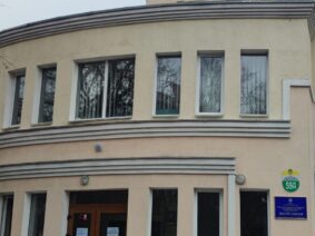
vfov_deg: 24.8
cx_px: 155
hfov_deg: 32.7
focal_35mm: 59
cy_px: 128
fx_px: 537
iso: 50
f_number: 1.69
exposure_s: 1/1345
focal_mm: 6.72
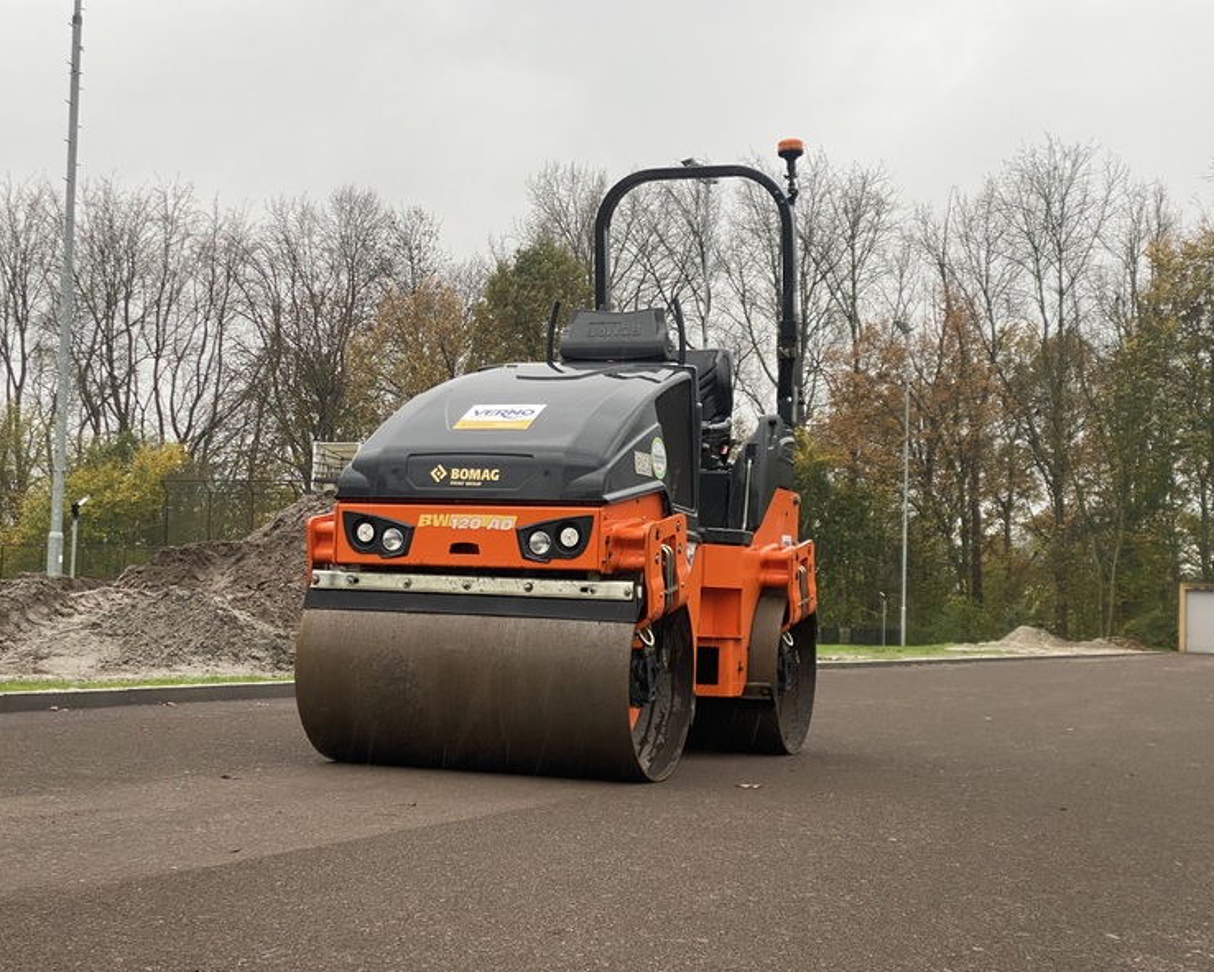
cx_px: 602
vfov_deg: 27.6
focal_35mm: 55
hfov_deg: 34.1
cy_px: 480
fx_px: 1977
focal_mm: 6
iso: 40
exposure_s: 1/122
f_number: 2
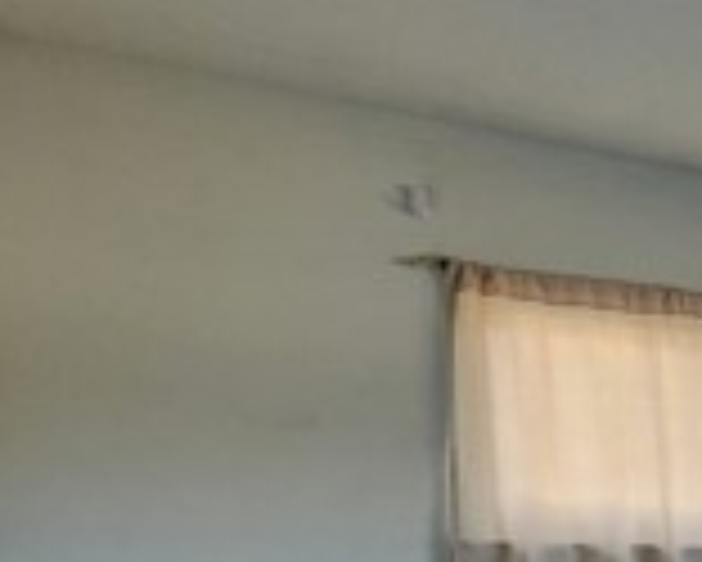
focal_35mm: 52
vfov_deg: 24.2
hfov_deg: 21.8
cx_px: 1274
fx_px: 1081
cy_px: 796
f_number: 2.2
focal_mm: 2.2
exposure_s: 1/30
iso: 320
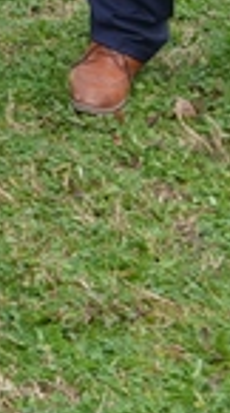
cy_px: -483
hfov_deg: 5.4
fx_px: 1940
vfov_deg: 10.8
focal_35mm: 178
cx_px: -869
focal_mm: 24
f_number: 6.3
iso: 200
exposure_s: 1/80
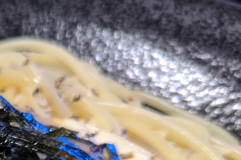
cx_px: -174
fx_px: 696
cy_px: 271
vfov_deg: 12.3
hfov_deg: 16.8
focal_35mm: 104
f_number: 1.73
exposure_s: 1/23.8
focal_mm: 4.38
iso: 248
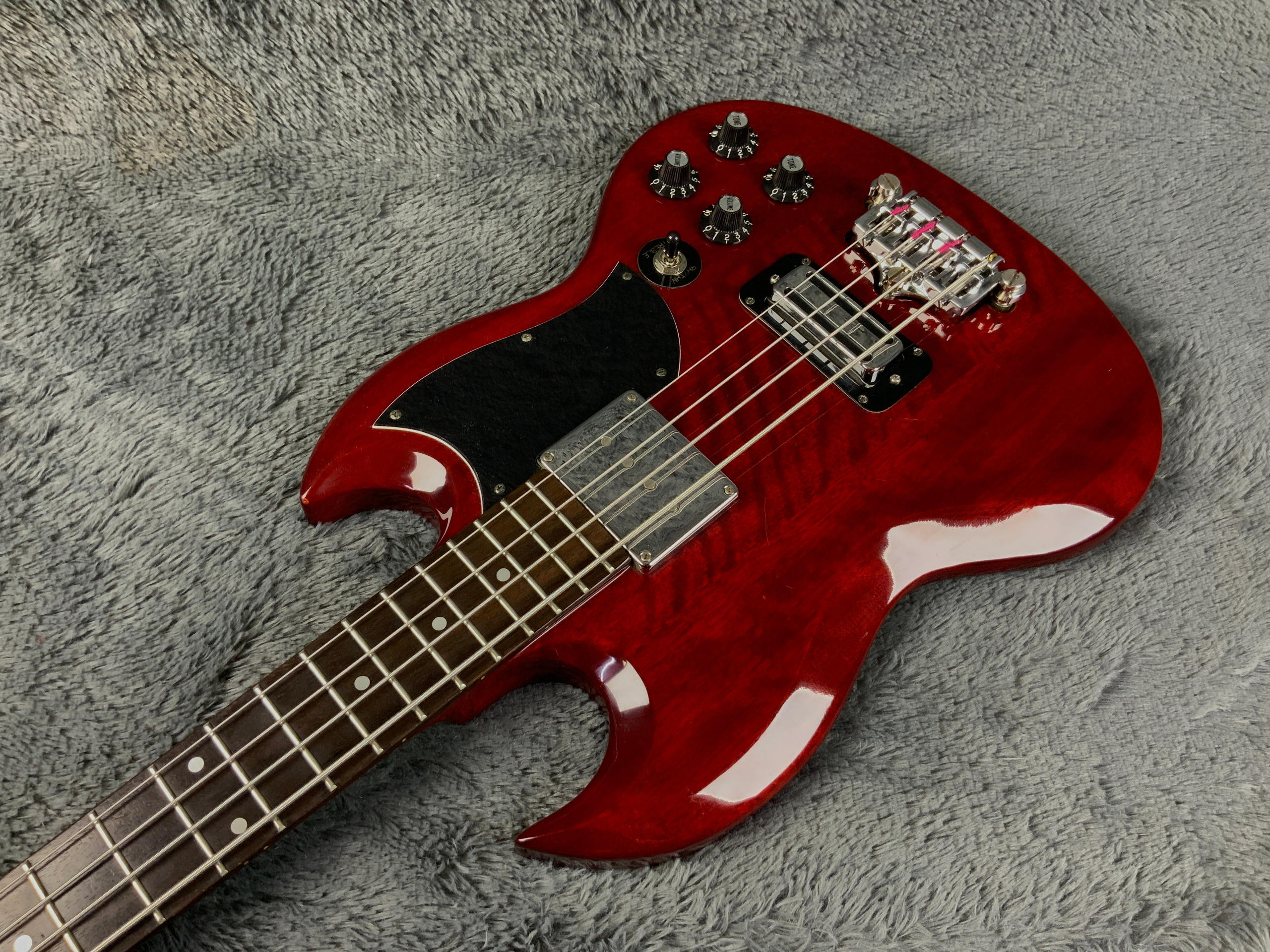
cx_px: 635
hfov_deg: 61.7
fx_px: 1064
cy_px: 476
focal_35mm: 29
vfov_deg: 48.2
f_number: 1.8
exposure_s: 1/60
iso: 160
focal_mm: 3
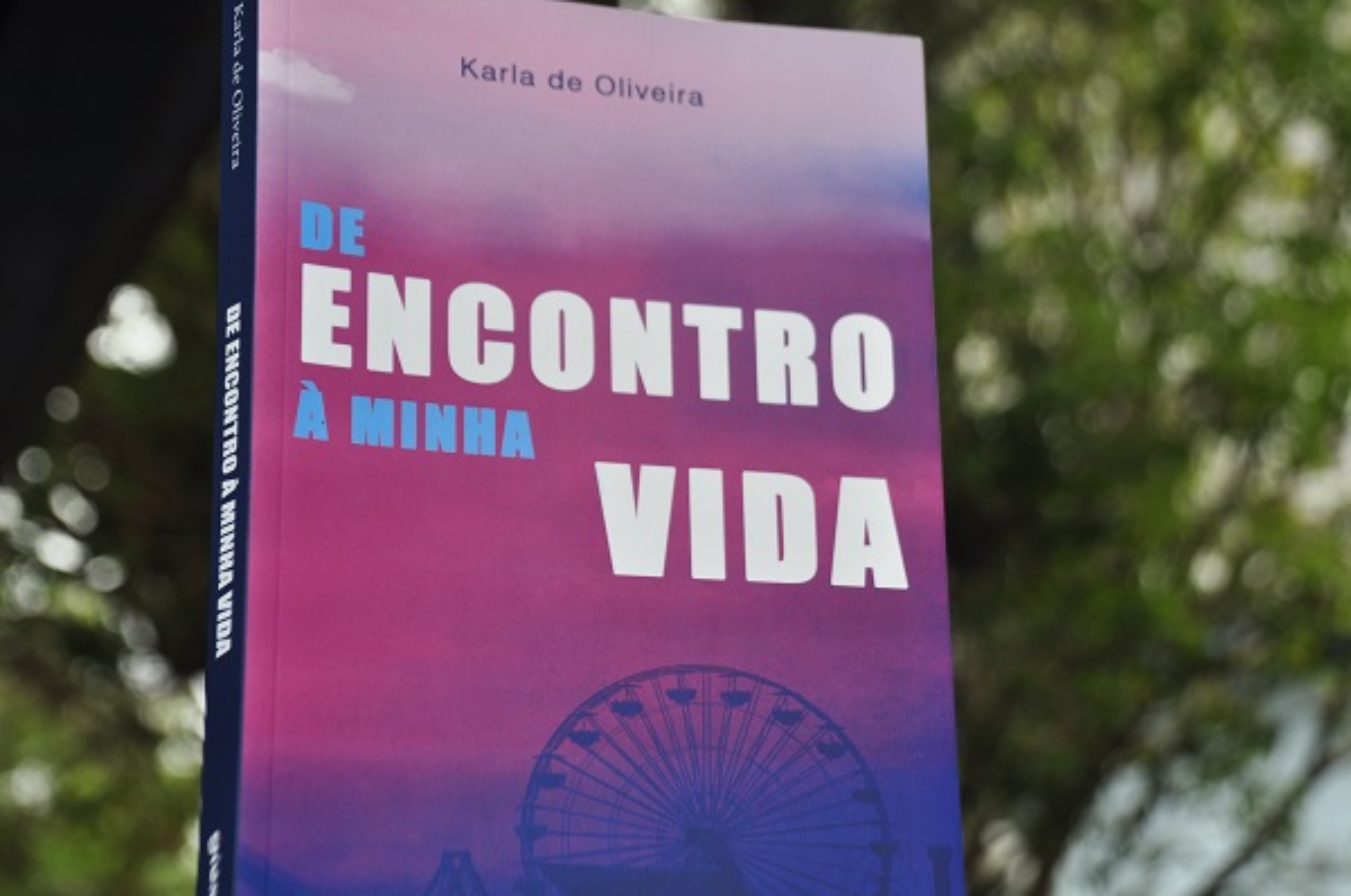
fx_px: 3260
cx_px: 676
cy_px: 448
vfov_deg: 15.7
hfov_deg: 23.4
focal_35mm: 87
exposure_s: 1/400
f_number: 5
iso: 200
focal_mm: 58
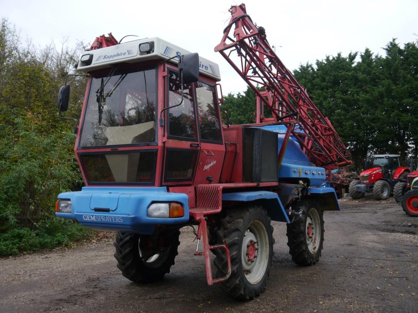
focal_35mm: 36
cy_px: 156
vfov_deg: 39.7
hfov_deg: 51.4
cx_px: 209
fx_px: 435
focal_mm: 18
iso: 200
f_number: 4.1
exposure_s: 1/60
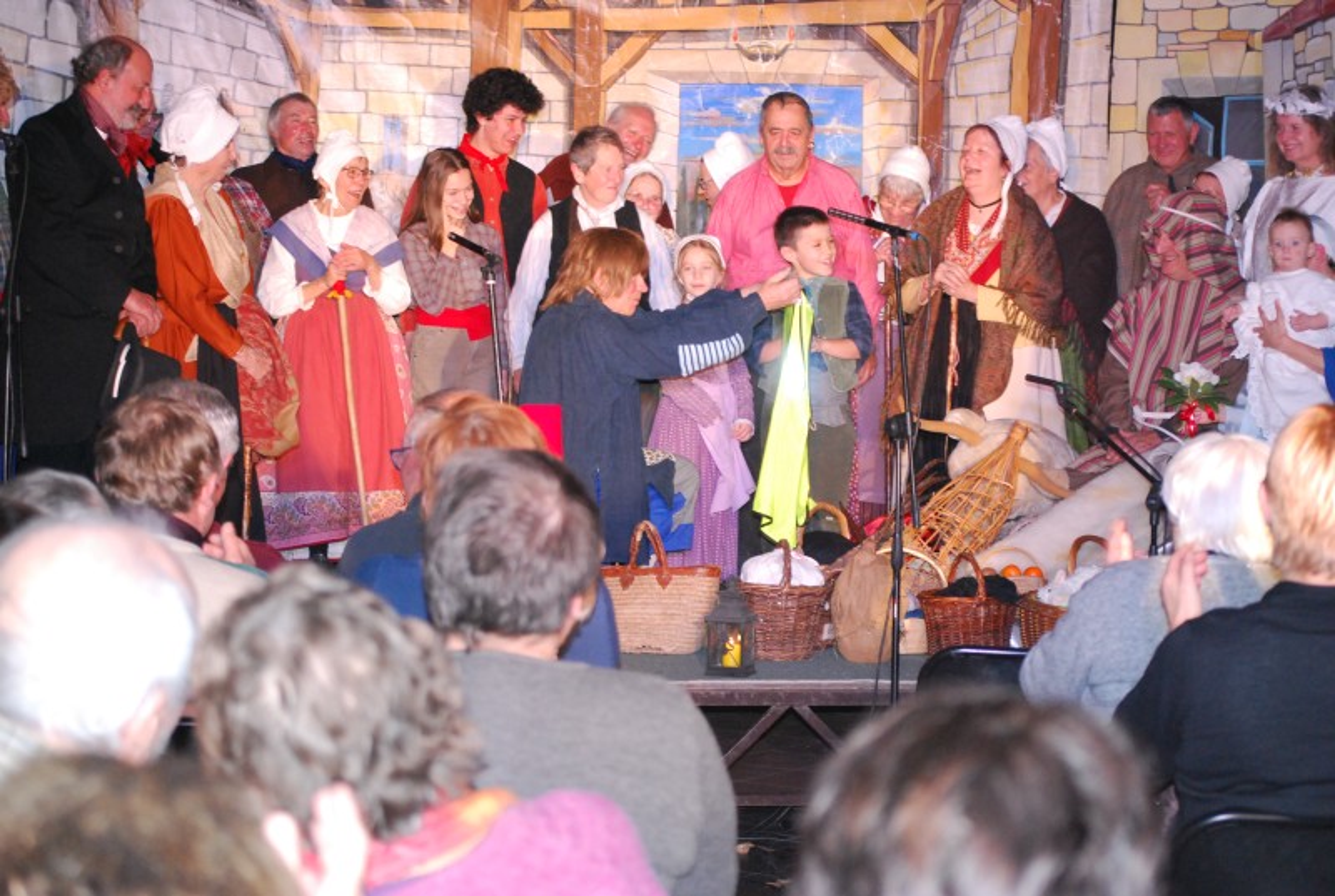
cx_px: 668
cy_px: 448
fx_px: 3066
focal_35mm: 82
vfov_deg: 16.6
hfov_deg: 24.6
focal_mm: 55
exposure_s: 1/60
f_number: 4
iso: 1100
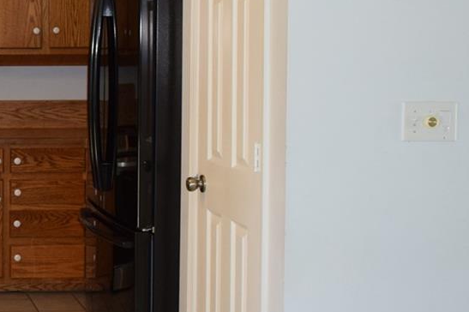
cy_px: 82
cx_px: -99
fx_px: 1029
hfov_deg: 23.4
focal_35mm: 79
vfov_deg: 17.2
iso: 800
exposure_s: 1/100
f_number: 5
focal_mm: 18
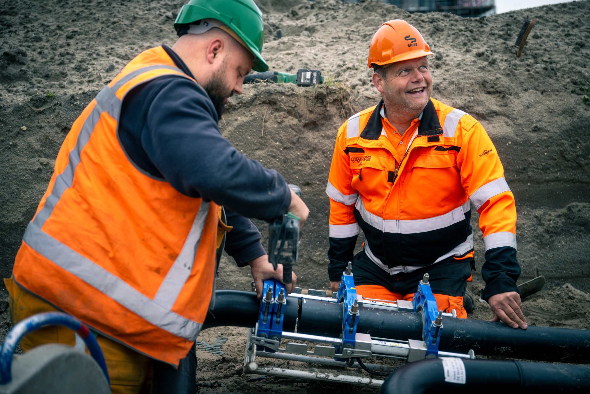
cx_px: 295
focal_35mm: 46
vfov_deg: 29.2
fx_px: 754
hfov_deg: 42.7
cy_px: 197
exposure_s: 1/160
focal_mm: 46
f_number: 2.8
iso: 110
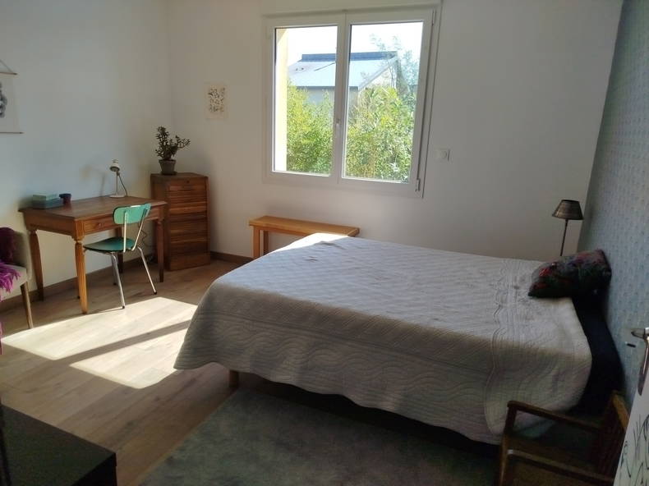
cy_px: 243
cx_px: 324
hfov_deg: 71.6
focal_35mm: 24
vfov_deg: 56.8
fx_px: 450
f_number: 1.7
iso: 50
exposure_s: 1/250
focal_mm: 5.31
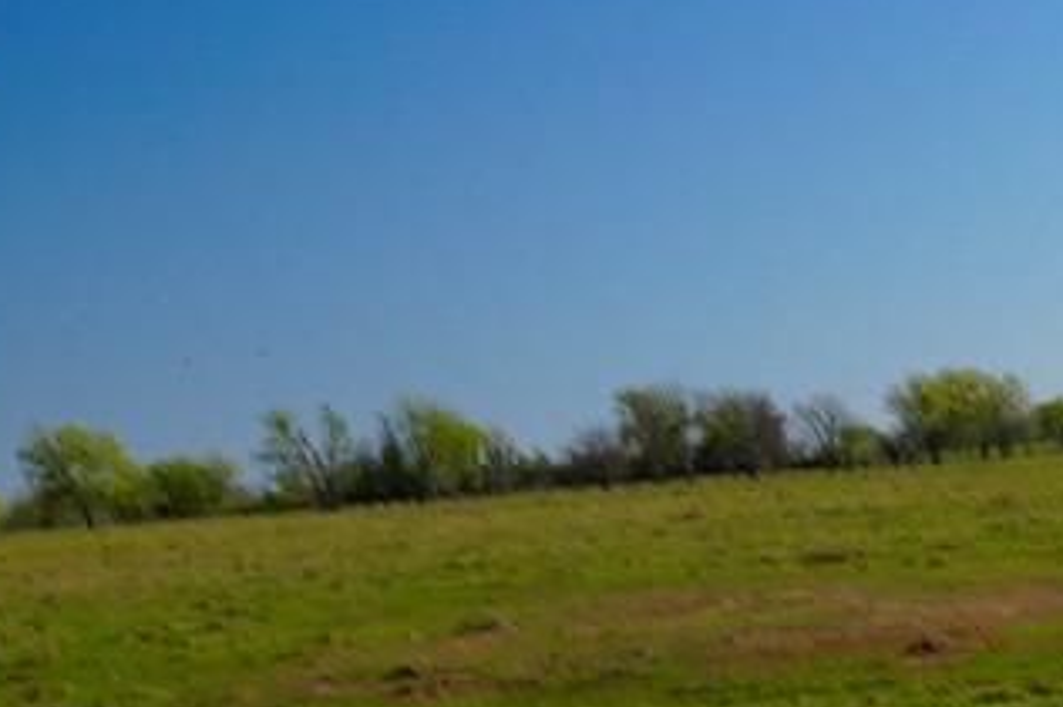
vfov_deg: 11.5
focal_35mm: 119
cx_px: 1186
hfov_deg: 16.7
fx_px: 3502
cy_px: 315
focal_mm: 11.5
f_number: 9
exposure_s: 1/125
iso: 100
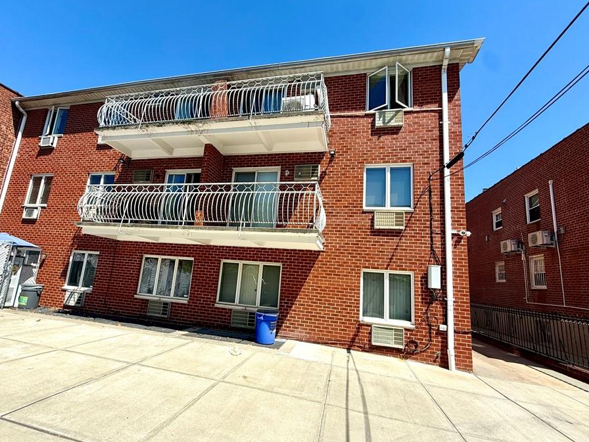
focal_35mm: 16
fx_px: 272
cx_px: 284
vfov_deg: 78.1
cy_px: 231
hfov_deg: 94.5
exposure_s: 1/1534
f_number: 2.2
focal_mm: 2.22
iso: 50
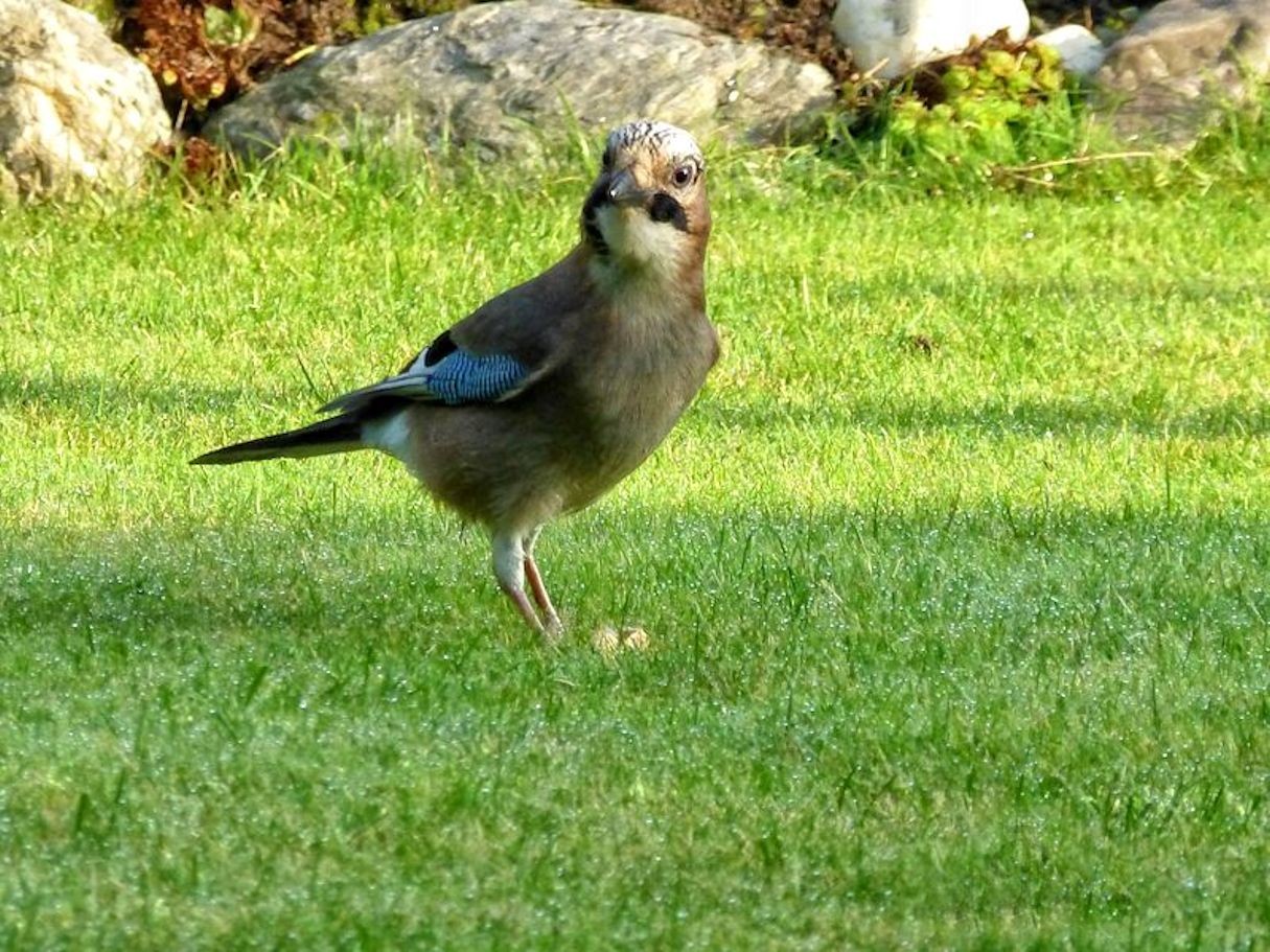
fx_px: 19369
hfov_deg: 3.8
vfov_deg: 2.8
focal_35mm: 528
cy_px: 476
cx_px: 635
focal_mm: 86
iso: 800
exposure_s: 1/500
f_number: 6.4
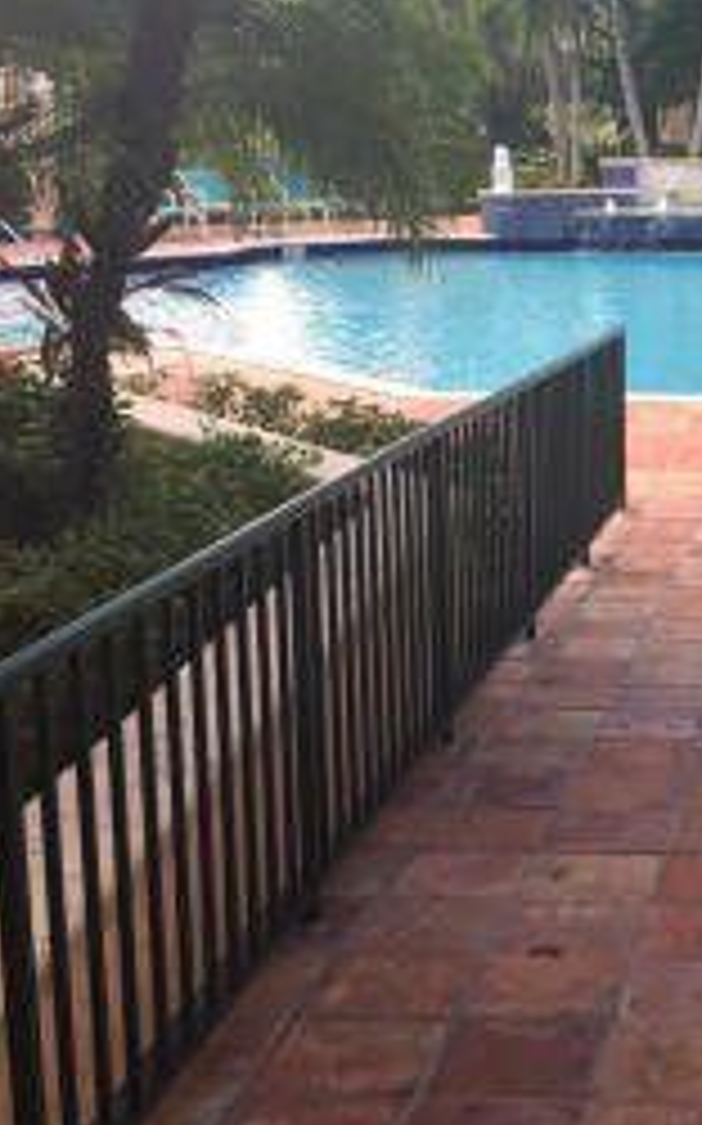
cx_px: 756
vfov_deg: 34.4
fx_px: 1808
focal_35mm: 59
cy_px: 428
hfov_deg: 21.0
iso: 32
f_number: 2.2
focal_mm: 4.15
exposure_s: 1/187
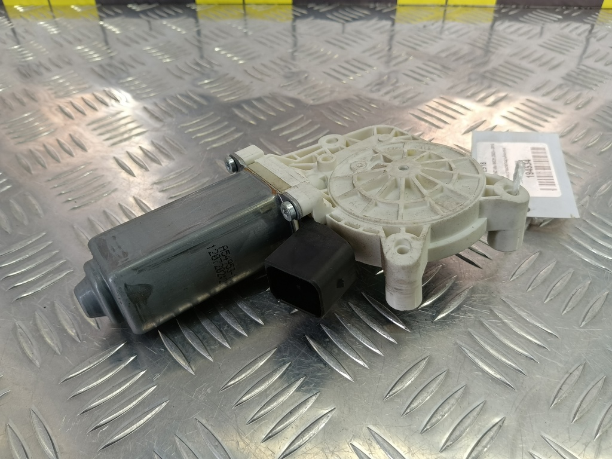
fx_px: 407
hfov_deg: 73.9
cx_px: 306
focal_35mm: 23
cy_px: 230
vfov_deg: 58.9
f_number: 1.6
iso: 83
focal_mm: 4.11
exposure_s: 1/50
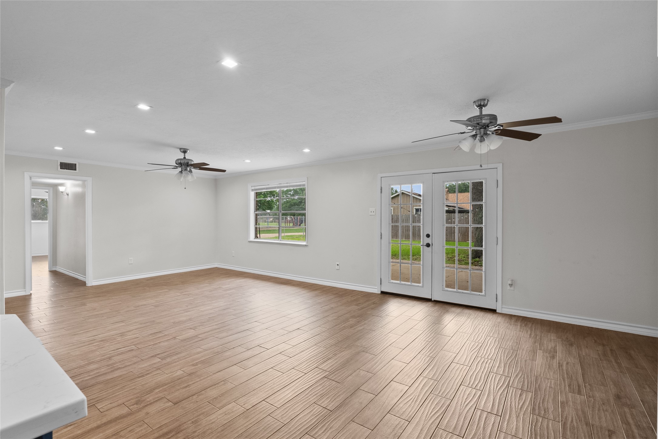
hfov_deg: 96.7
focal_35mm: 16
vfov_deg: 73.8
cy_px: 220
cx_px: 329
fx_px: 293
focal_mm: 16
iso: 2500
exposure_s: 1/5
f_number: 8
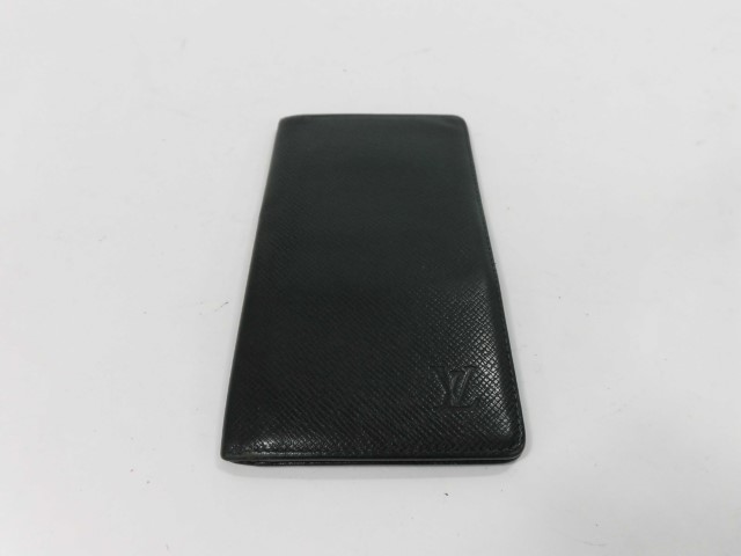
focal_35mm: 24
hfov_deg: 71.6
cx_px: 370
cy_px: 278
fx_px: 514
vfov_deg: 56.8
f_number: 3.1
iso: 160
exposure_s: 1/60
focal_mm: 4.3
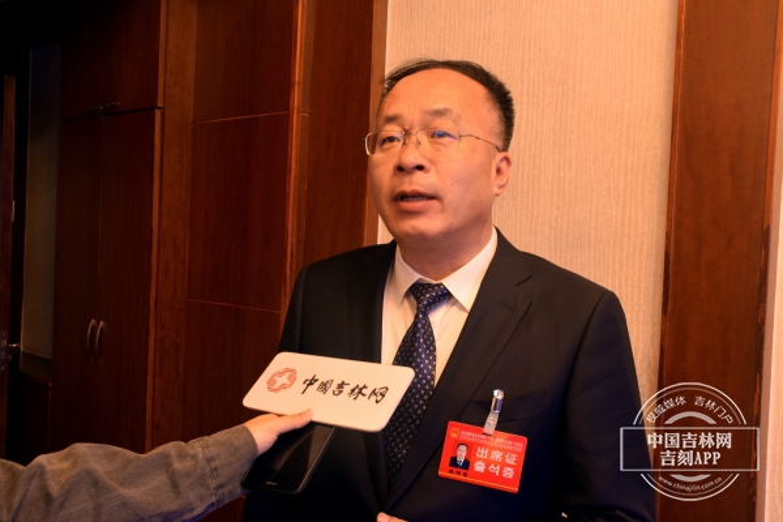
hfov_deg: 55.1
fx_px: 750
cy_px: 261
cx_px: 392
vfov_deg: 38.4
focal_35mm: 34
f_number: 6.3
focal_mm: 23
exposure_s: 1/13
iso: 500
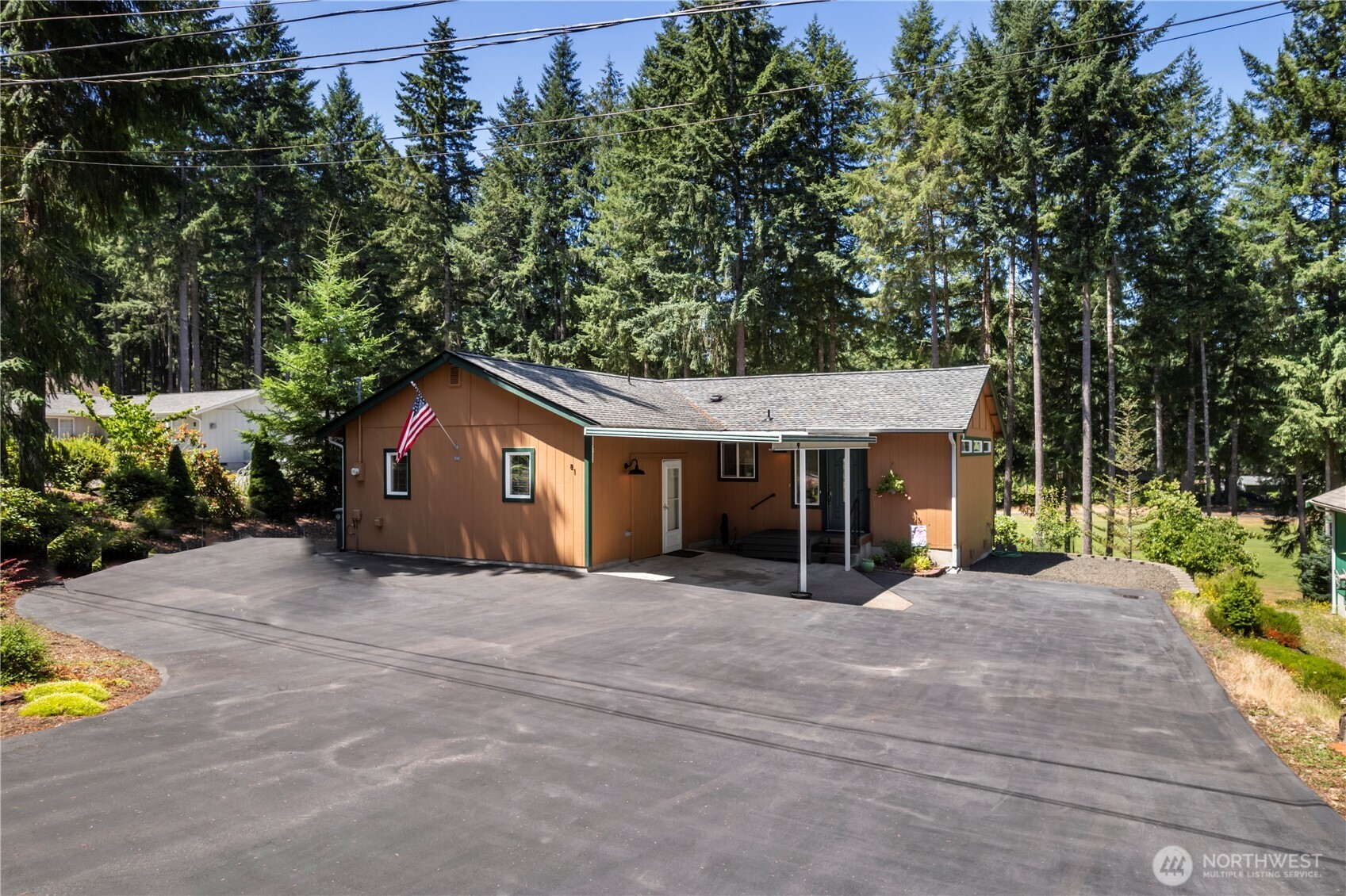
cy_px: 448
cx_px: 673
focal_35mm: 22
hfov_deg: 78.6
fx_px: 822
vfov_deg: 57.2
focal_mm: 8.38
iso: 110
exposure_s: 1/640
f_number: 2.8
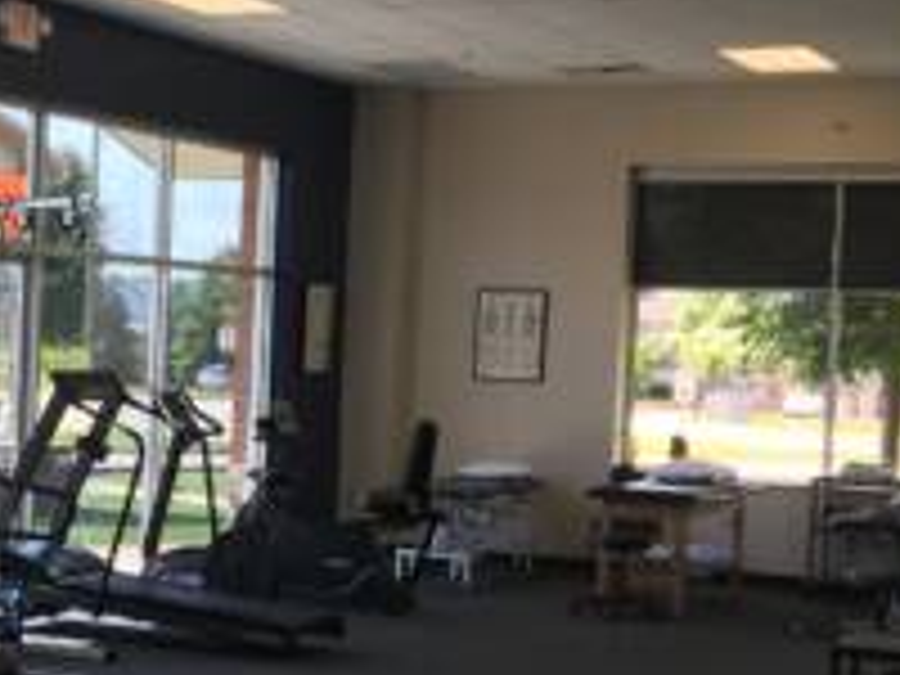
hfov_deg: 21.6
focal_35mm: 88
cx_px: 27
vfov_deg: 16.7
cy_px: 490
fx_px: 2288
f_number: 2.2
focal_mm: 4.15
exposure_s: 1/120
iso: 25
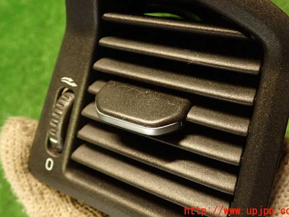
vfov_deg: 41.8
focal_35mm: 34
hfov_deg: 53.9
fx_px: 284
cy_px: 102
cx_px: 146
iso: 640
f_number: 2.4
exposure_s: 1/30
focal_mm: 5.79
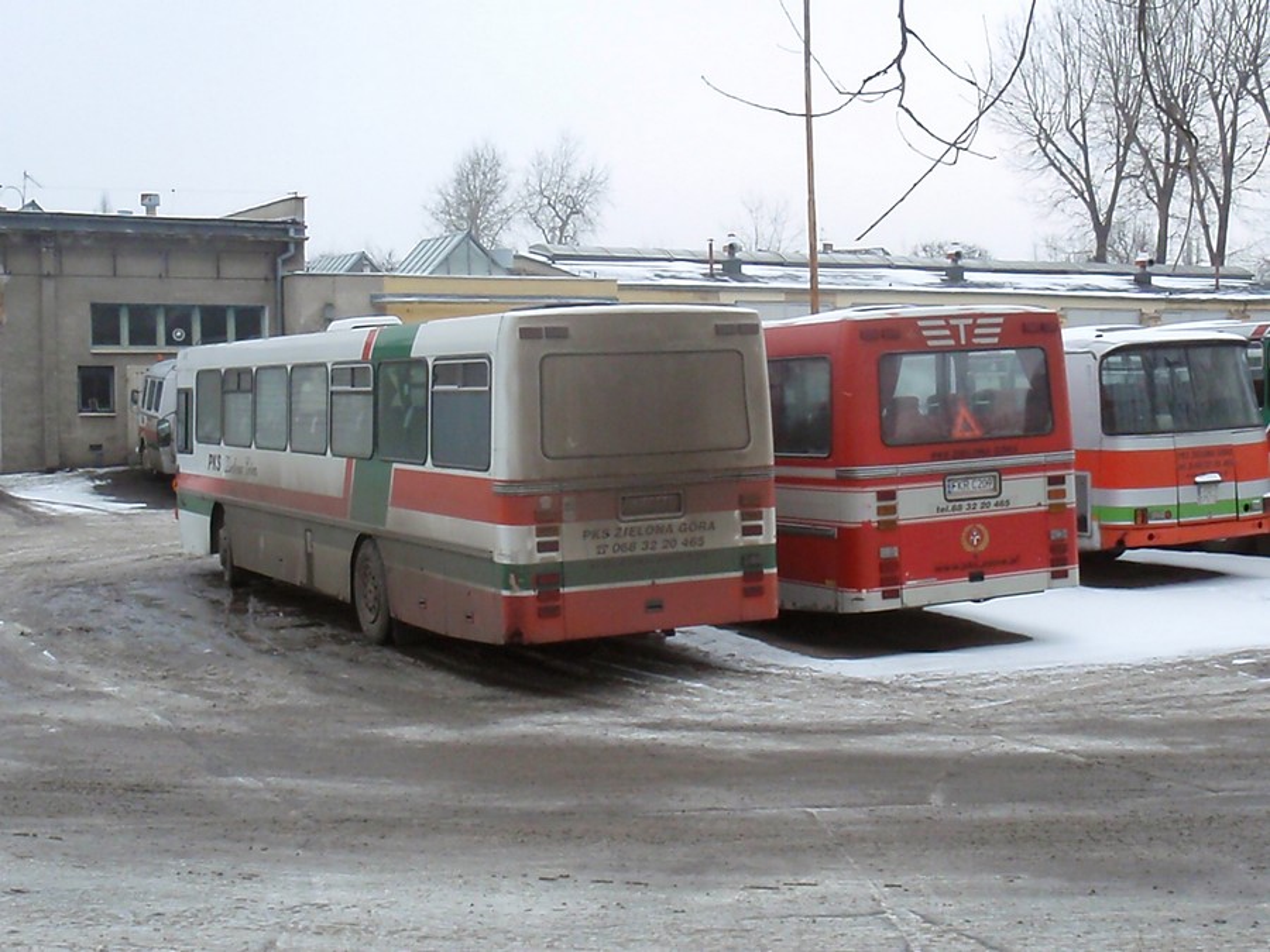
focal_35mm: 48
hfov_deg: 39.7
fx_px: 1761
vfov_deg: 30.3
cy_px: 476
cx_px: 635
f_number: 4.2
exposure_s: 1/640
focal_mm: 8.69
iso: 640
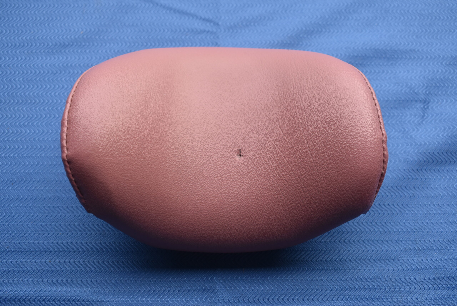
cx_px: 228
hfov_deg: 43.6
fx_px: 572
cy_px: 153
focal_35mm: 45
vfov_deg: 29.9
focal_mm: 30
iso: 200
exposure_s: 1/160
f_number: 6.3
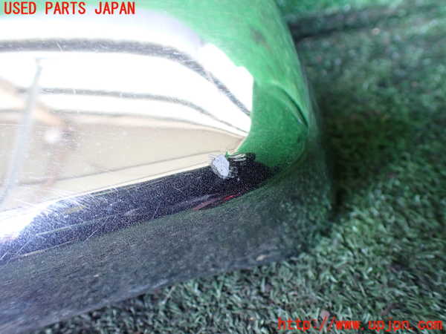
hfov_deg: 60.0
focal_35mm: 30
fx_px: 387
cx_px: 223
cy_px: 167
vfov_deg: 46.8
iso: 800
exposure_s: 1/50
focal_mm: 5.4
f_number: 2.3
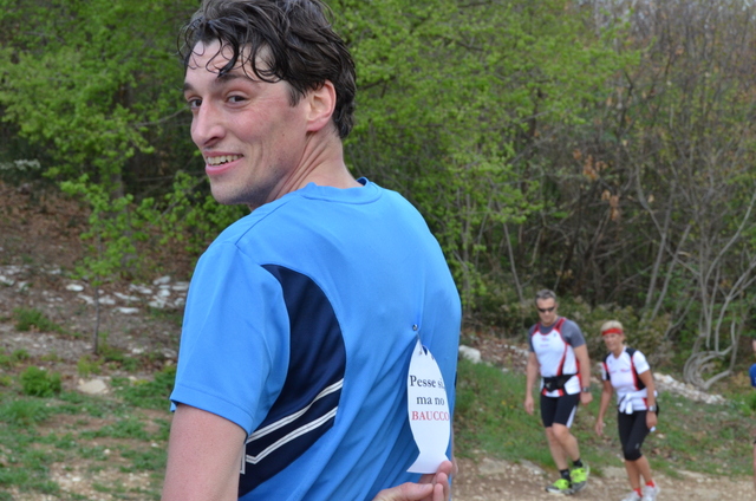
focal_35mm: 75
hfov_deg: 27.0
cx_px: 378
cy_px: 250
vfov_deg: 18.1
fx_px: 1572
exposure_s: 1/320
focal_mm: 50
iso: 1000
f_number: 14
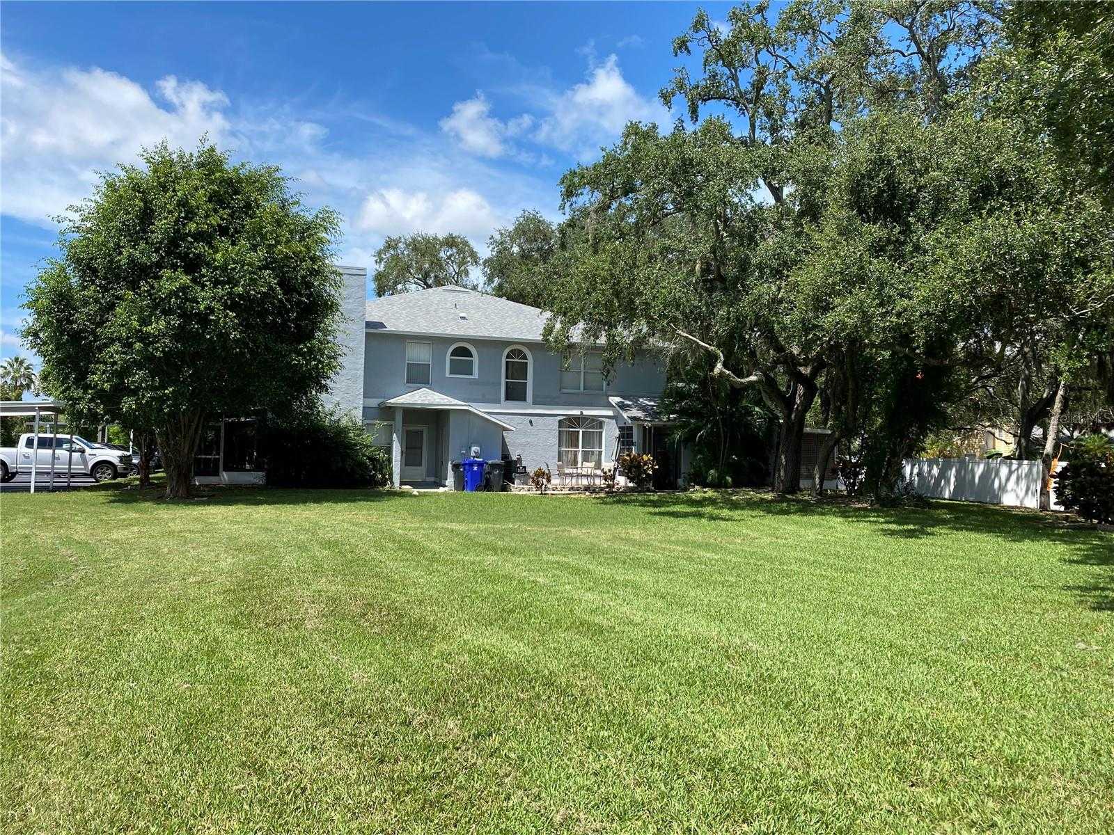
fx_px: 837
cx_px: 557
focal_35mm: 26
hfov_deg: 67.3
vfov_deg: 53.1
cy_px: 418
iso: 32
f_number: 1.8
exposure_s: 1/1866
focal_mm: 4.25
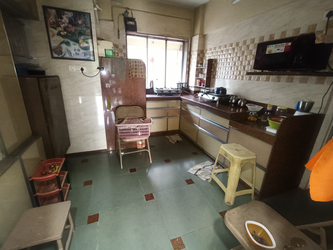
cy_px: 125
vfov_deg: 78.1
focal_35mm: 16
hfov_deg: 94.5
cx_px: 166
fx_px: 154
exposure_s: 1/16.7
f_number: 2.2
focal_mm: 1.68
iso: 800
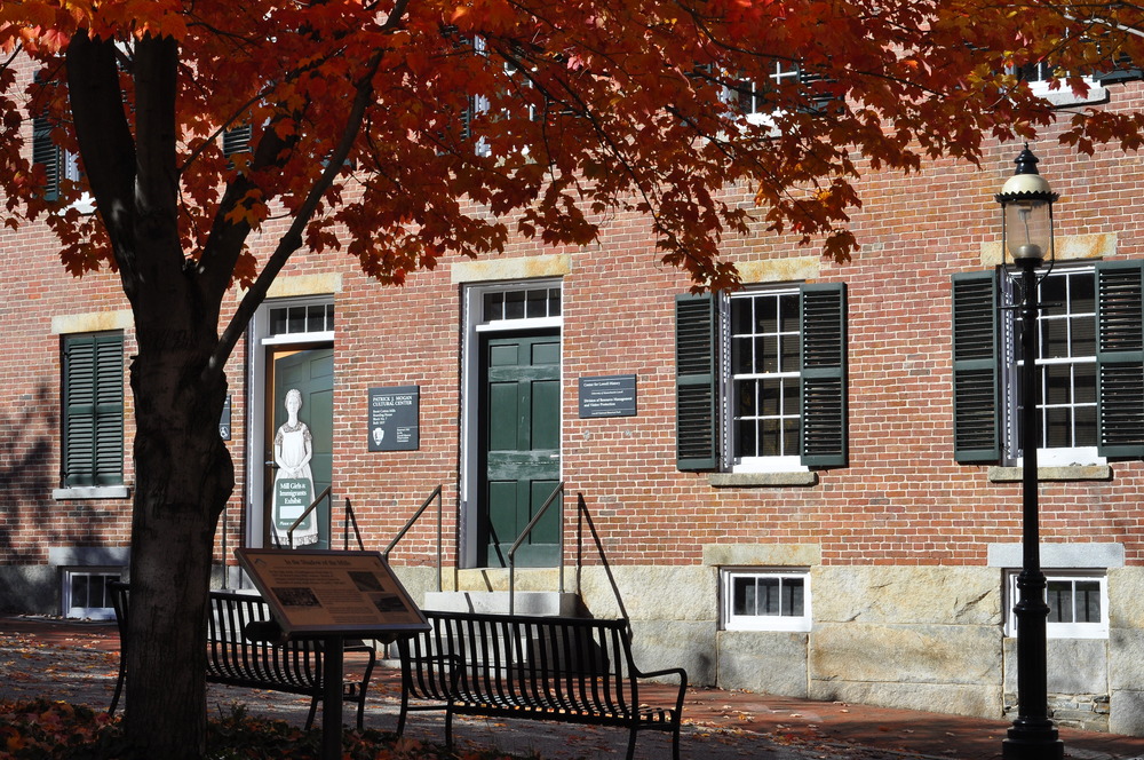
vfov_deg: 18.1
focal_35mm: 75
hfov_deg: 27.0
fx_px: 2380
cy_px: 380
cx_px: 572
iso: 400
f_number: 11
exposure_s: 1/500
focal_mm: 50
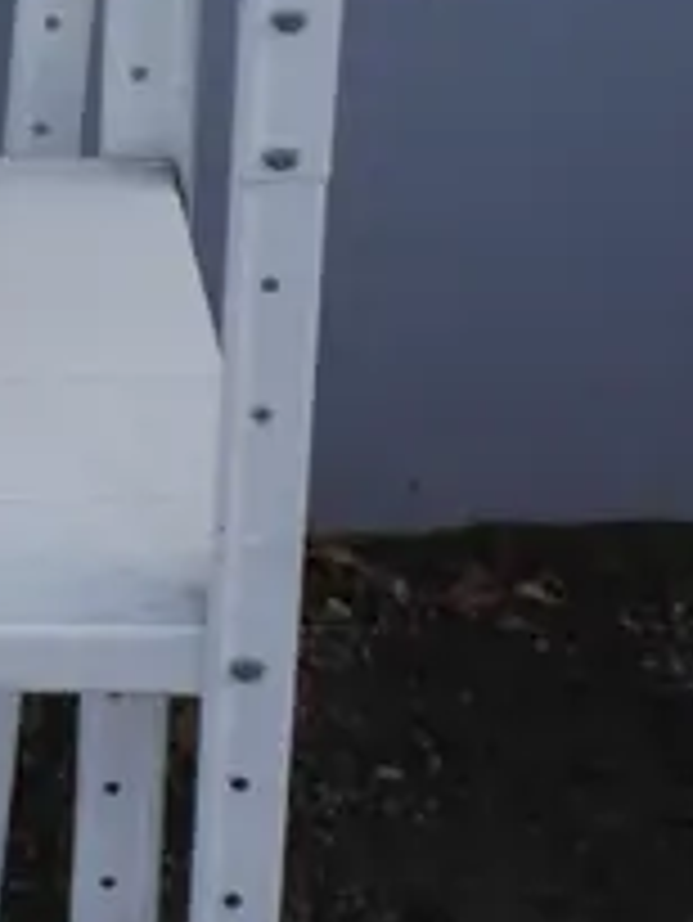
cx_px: -835
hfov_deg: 8.2
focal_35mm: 170
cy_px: -571
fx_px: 4533
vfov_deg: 11.1
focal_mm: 17
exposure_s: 1/200
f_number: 5
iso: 200
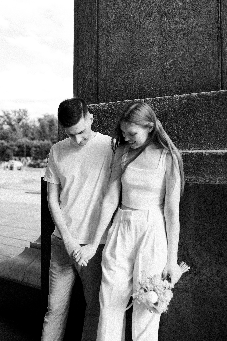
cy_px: 170
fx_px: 331
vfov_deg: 54.5
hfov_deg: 37.8
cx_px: 114
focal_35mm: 35
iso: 100
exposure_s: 1/500
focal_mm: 35
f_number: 2.8
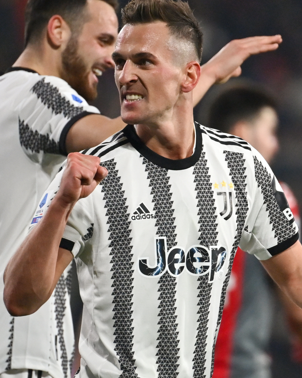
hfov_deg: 2.3
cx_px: 138
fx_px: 7395
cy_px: 176
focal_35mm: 662
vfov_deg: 2.9
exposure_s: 1/2000
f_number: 4
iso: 2000
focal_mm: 390
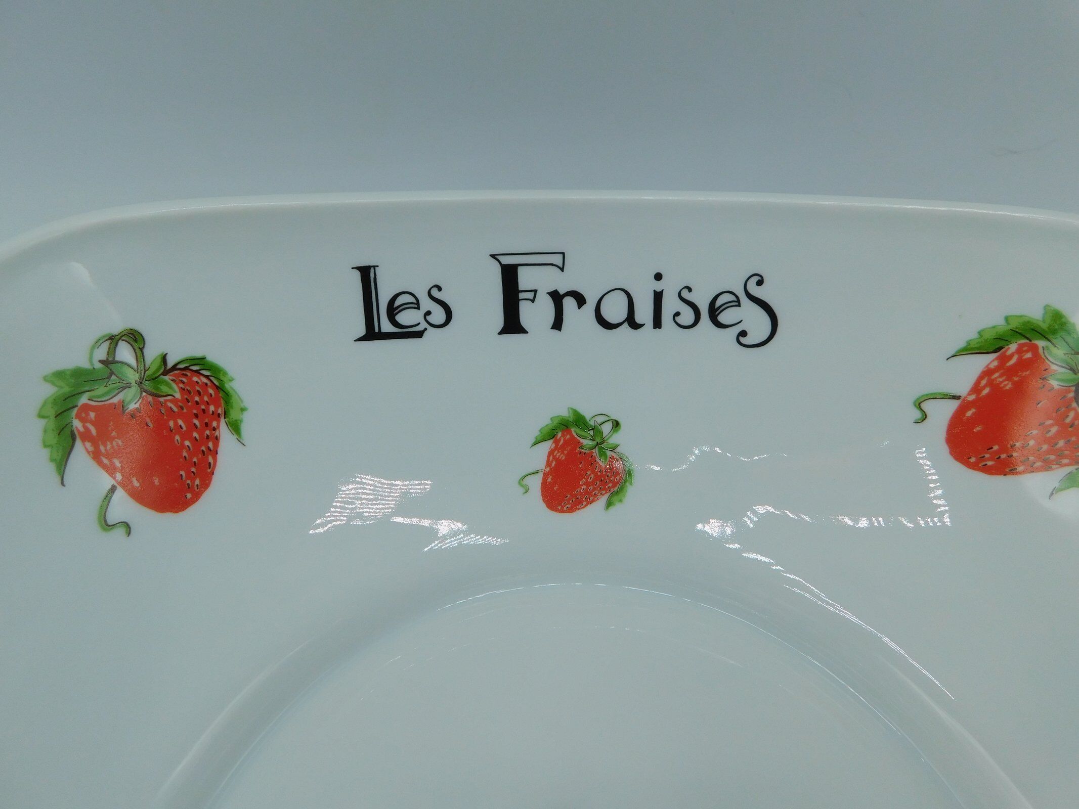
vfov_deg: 58.9
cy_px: 404
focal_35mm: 23
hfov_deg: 73.9
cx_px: 540
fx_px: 717
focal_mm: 4
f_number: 3
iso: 125
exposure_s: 1/500
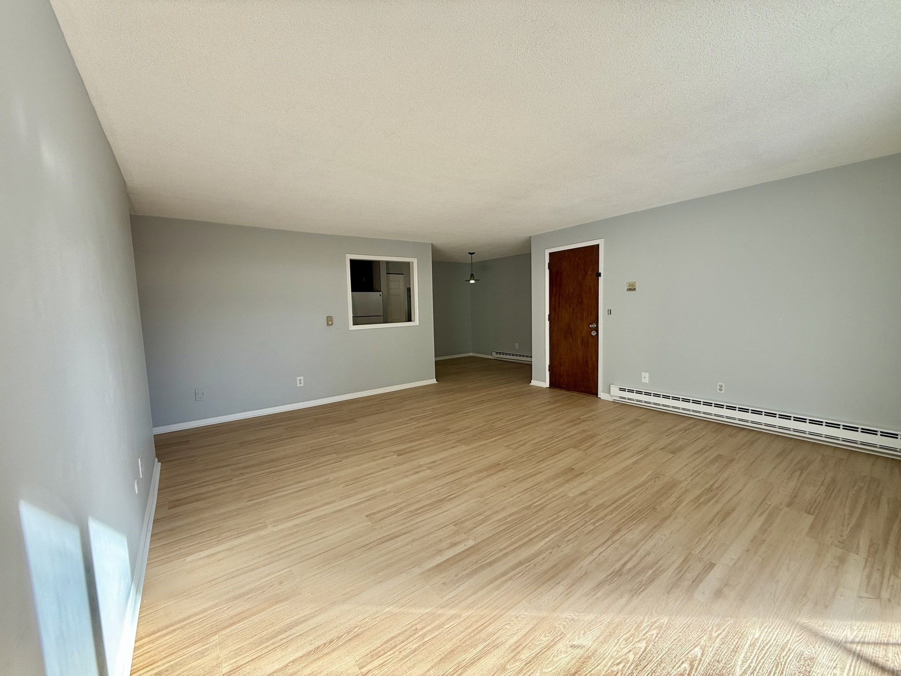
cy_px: 338
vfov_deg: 85.7
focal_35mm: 14
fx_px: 364
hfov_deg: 102.1
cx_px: 450
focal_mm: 2.22
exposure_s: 1/99
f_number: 2.2
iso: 50
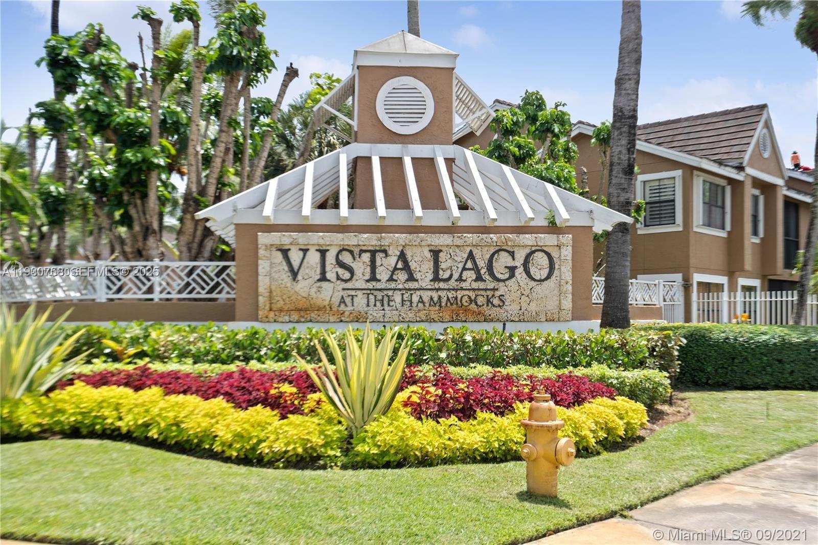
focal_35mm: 35
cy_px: 272
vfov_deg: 37.8
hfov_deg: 54.4
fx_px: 795
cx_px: 409
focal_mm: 35
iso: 400
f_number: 8
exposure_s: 1/250
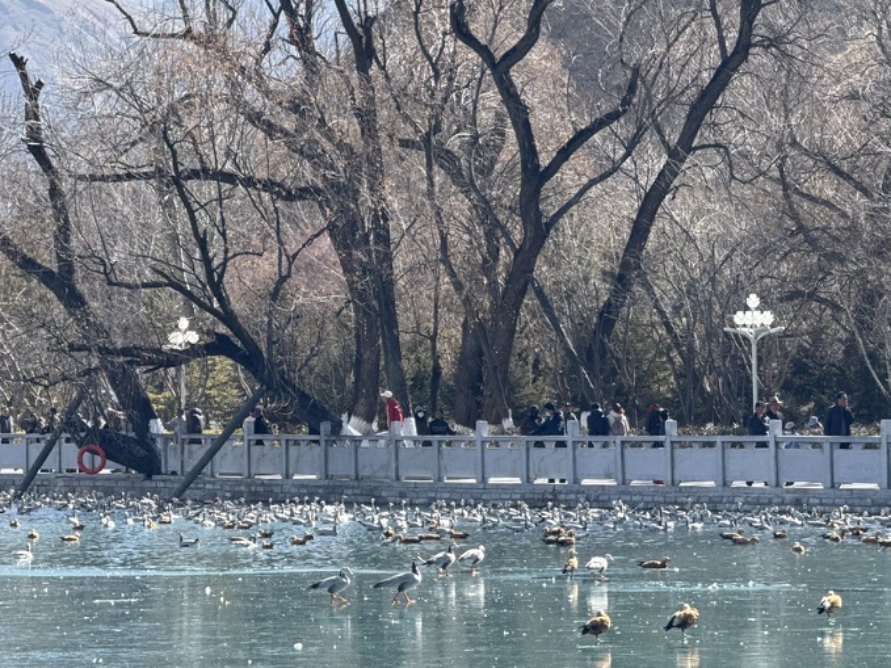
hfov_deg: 10.9
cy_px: 231
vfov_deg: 8.2
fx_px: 4658
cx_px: 622
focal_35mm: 181
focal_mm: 15.66
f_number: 2.8
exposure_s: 1/558
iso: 50
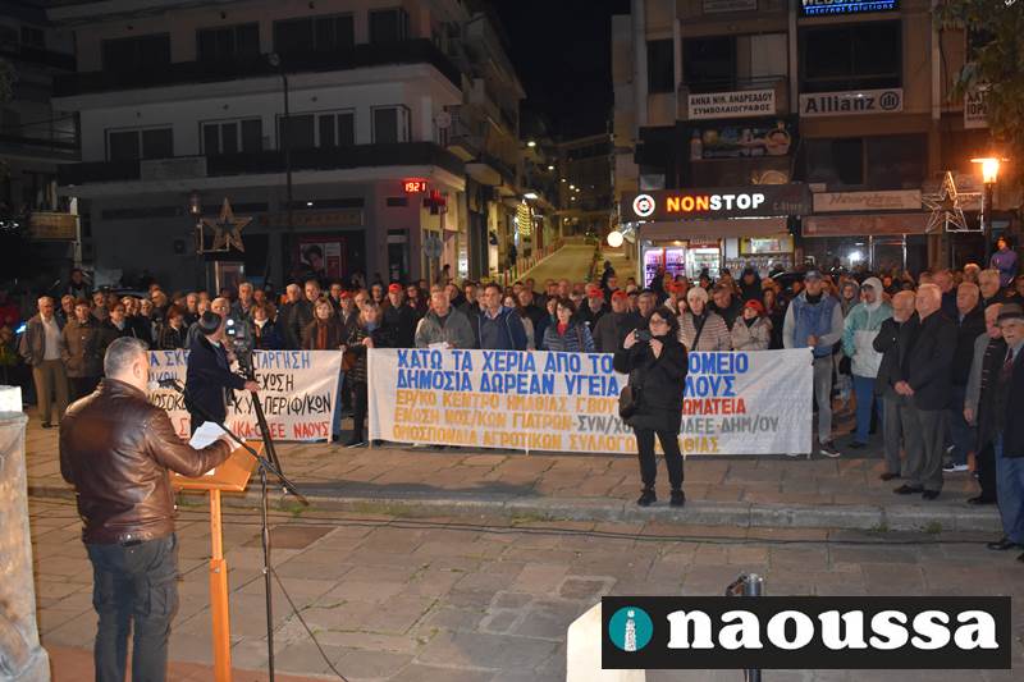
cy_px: 341
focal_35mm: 38
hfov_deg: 51.3
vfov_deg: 35.5
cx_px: 512
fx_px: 1066
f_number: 4
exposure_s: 1/60
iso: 2000
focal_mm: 25
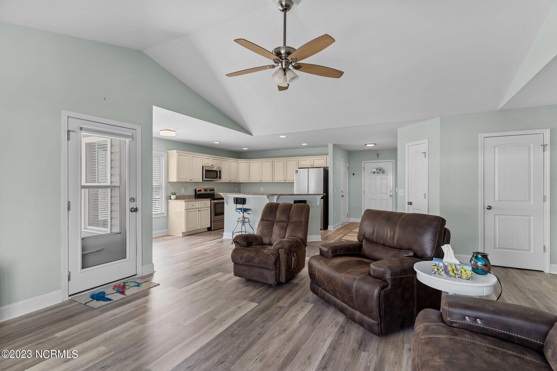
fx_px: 263
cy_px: 186
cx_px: 278
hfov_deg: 93.3
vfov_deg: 70.4
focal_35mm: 17
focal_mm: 17
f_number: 5
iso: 800
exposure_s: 1/15
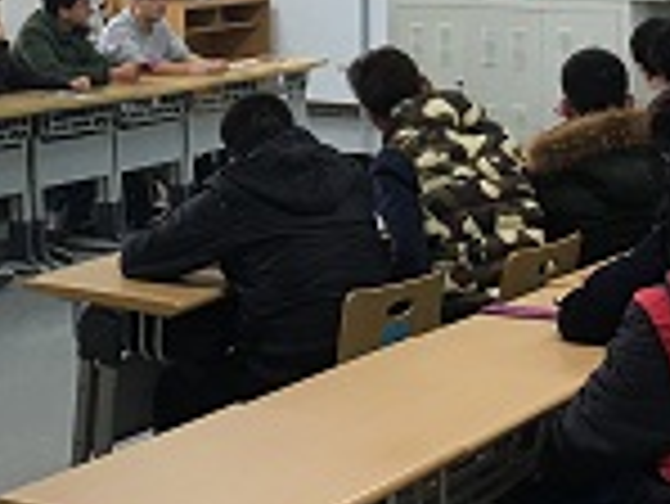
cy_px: -128
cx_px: 184
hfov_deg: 20.1
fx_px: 1879
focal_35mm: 97
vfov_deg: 14.7
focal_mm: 4.15
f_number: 2.2
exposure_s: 1/17
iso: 50
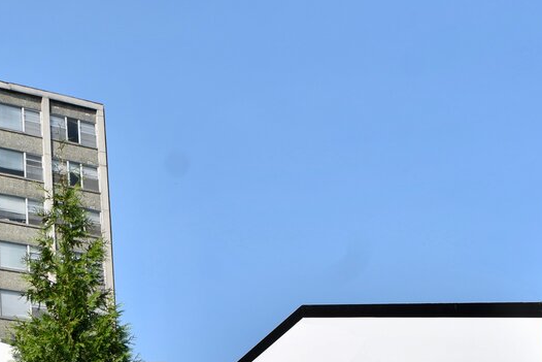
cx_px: 40
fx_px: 1160
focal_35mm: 77
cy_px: 432
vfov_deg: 17.0
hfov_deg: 25.4
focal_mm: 18
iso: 100
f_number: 8
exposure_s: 1/250
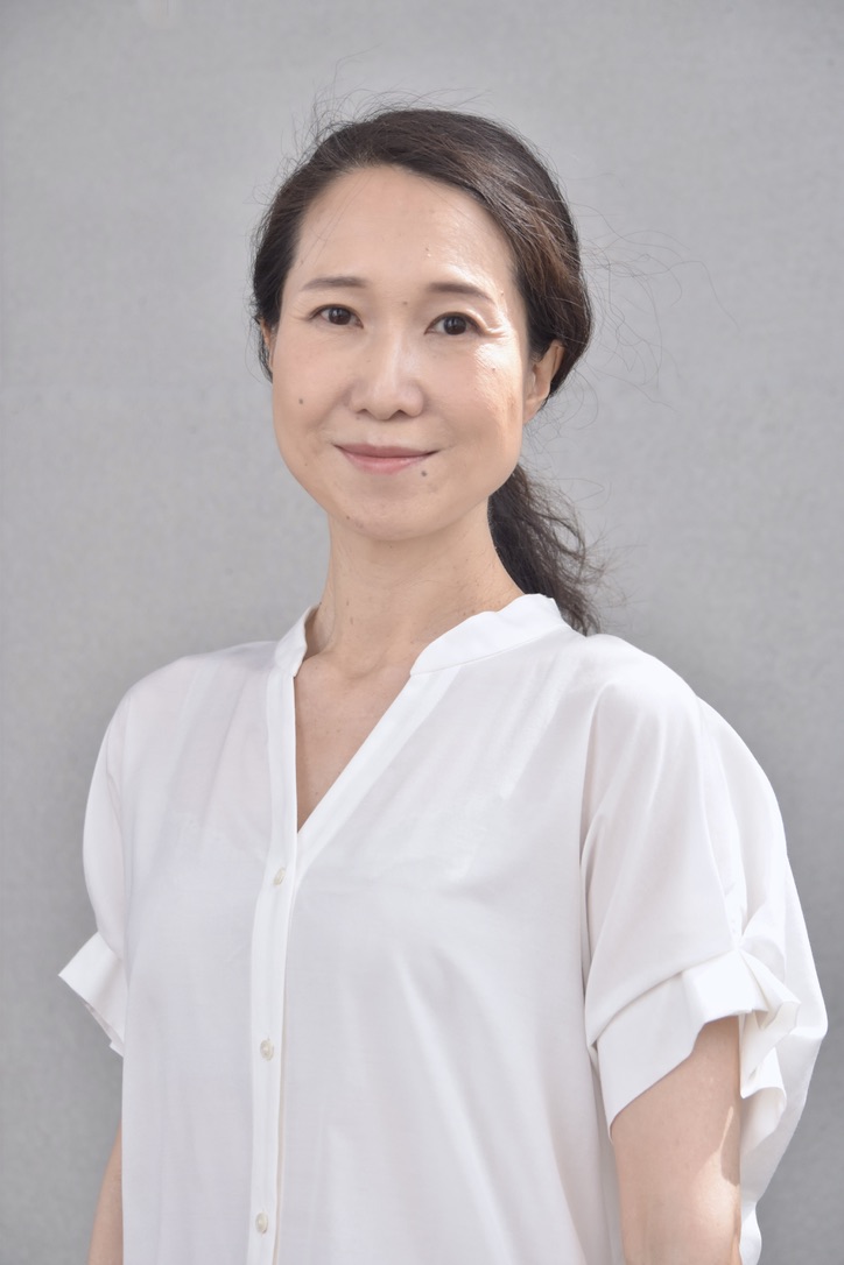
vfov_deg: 18.9
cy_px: 632
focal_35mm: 108
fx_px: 3798
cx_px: 422
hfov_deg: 12.7
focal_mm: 72
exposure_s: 1/800
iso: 1000
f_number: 5
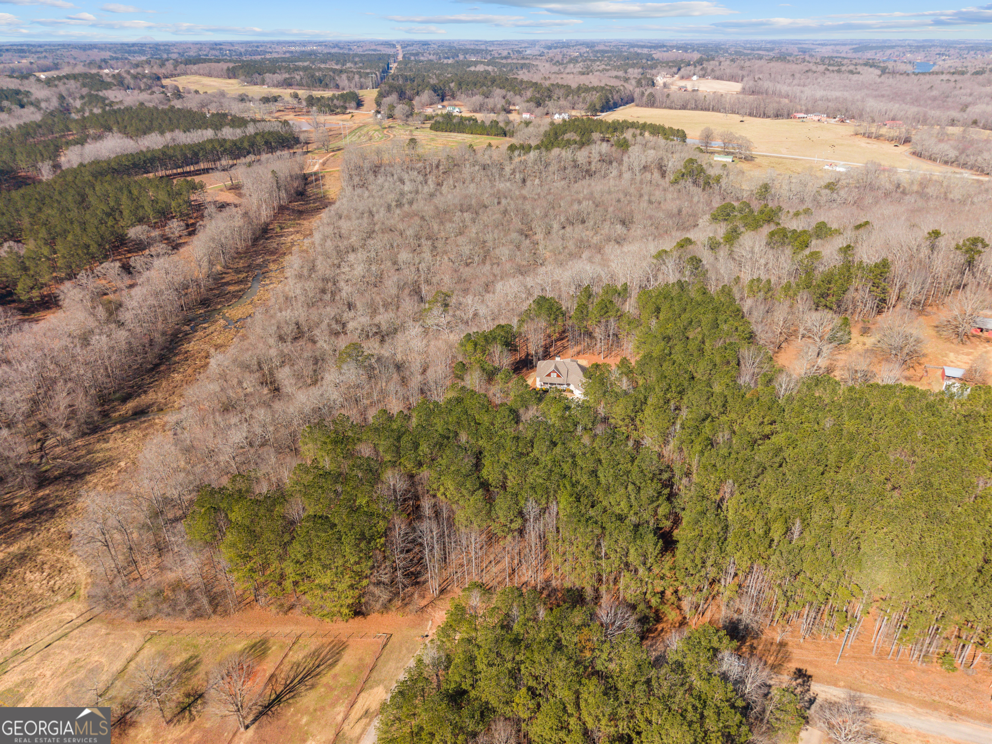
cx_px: 496
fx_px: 688
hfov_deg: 71.6
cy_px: 372
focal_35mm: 24
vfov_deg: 56.8
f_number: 1.8
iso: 130
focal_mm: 8.67
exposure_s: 1/1500
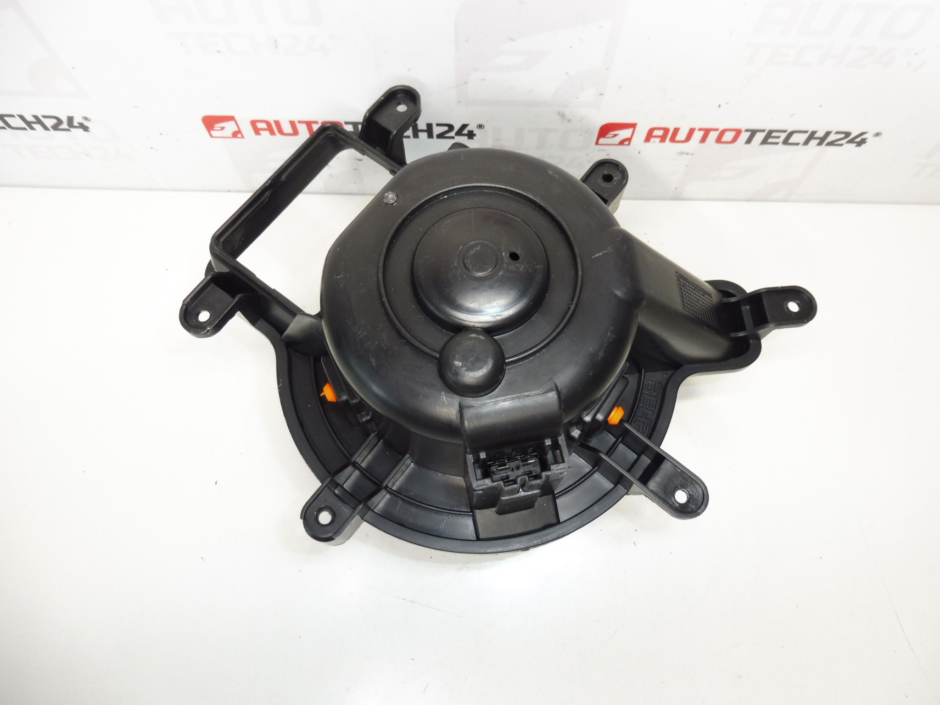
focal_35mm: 24
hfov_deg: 71.6
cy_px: 352
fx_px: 652
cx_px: 470
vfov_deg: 56.8
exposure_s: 1/60
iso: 200
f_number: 3.5
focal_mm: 4.3
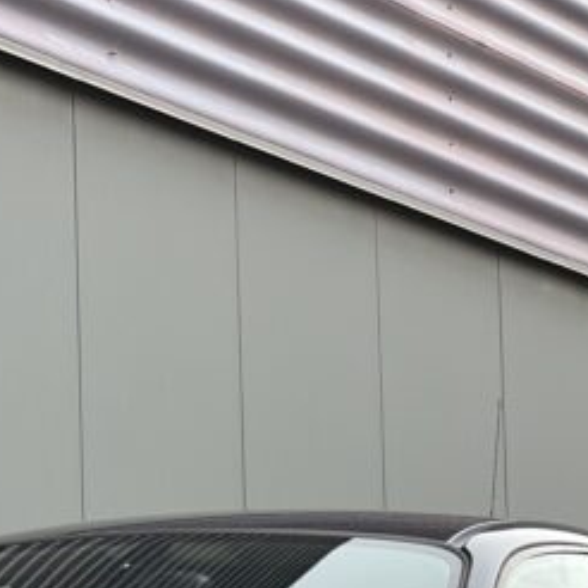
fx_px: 4247
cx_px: 79
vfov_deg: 7.8
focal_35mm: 221
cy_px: 708
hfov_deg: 7.9
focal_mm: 9
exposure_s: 1/121
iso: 50
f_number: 2.8
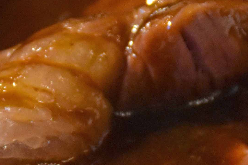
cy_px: 152
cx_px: 89
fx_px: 4614
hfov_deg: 3.1
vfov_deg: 2.1
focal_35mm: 670
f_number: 5.3
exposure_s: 1/60
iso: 2000
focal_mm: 80
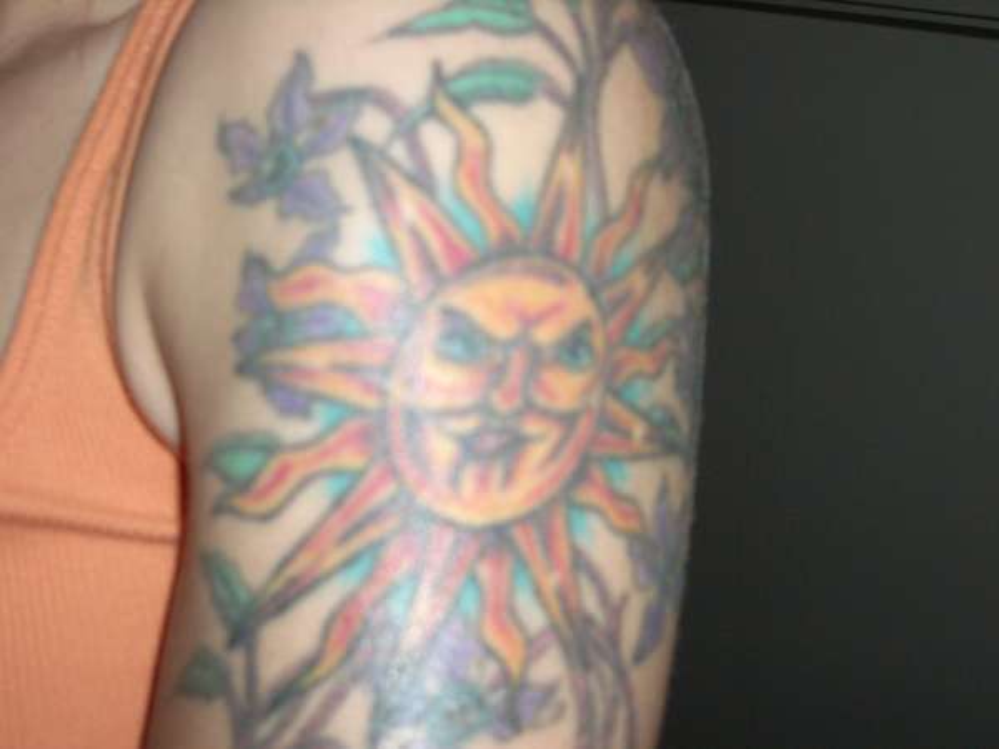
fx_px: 1414
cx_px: 500
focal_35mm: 49
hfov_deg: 38.9
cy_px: 374
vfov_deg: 29.7
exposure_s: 1/60
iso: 200
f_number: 3.1
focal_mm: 8.2
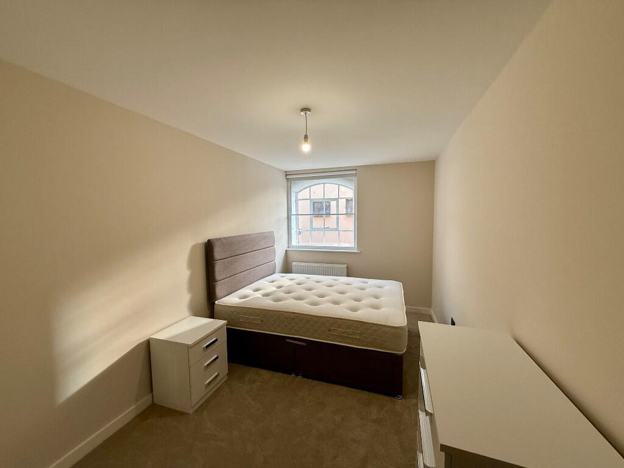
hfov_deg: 102.1
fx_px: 252
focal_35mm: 14
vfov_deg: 85.7
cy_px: 234
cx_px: 312
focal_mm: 2.22
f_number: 2.2
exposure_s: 1/100
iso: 125
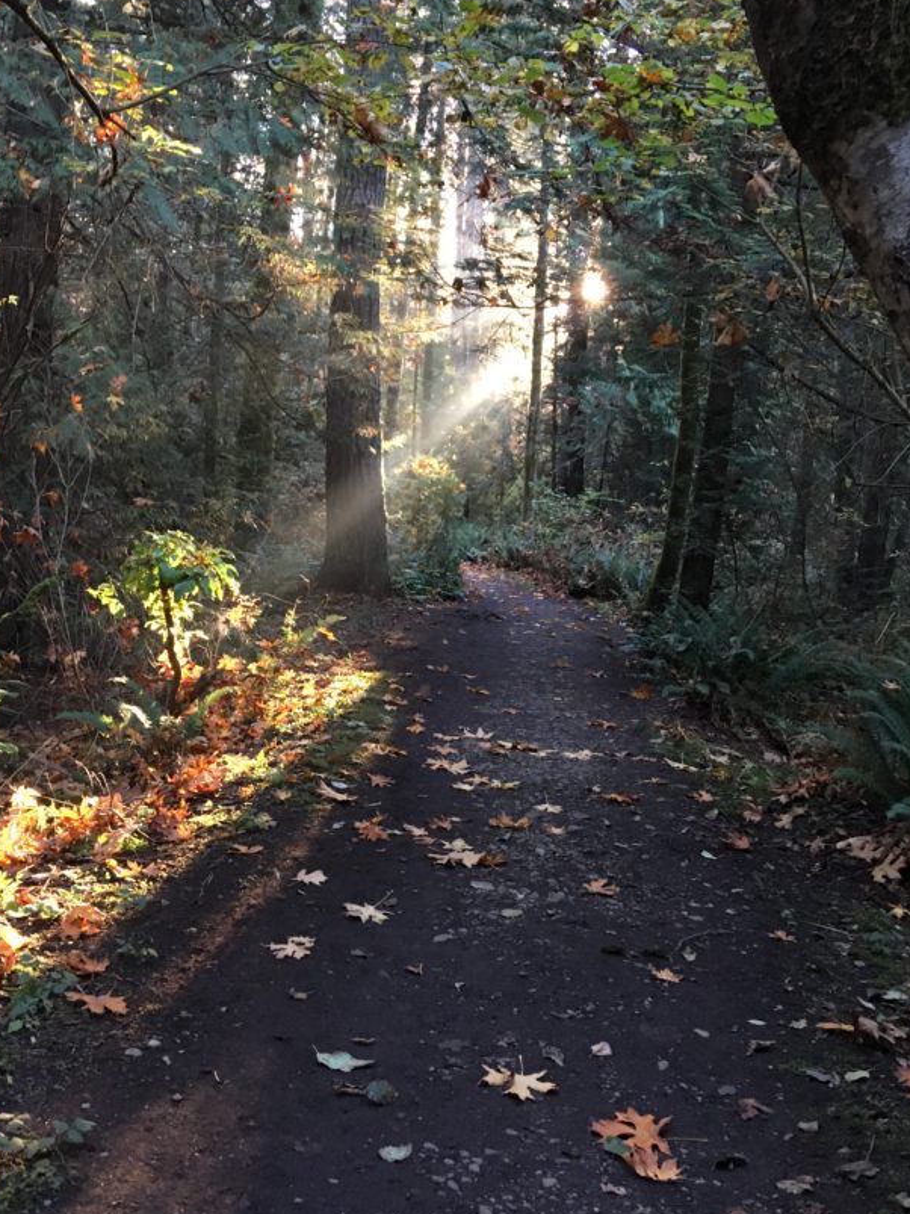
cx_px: 417
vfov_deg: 50.1
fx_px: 1297
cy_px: 570
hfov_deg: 38.6
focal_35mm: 37
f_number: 2.2
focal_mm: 4.15
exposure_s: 1/30
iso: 160
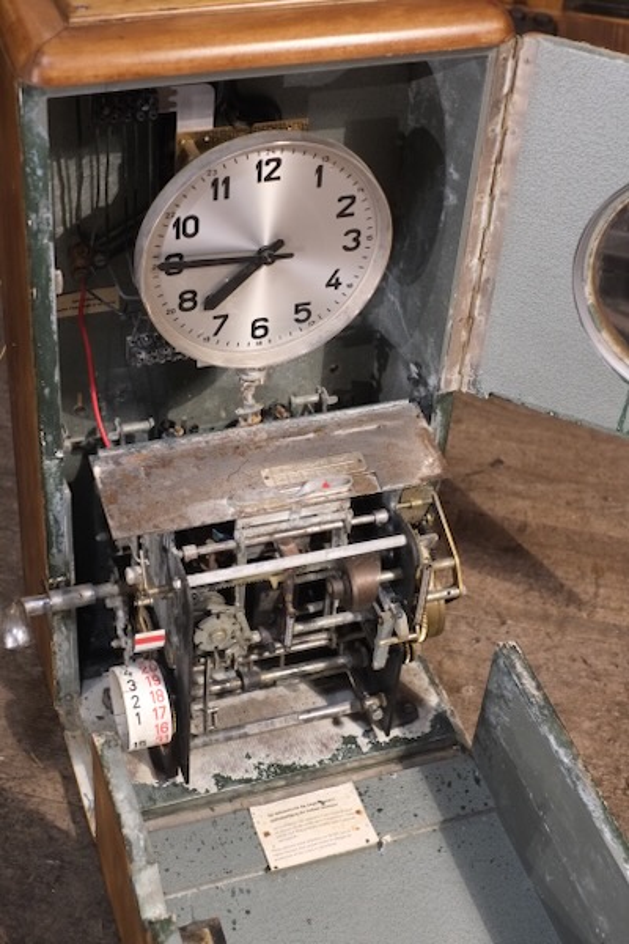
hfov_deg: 25.5
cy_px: 472
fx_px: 1389
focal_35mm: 53
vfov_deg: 37.5
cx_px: 314
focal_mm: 35
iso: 3200
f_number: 4
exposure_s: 1/125
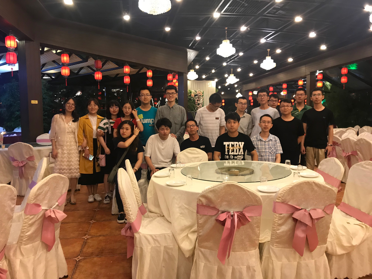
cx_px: 186
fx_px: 301
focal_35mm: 28
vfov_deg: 49.7
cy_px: 140
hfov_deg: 63.4
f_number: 1.8
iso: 64
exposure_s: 1/17
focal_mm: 3.99
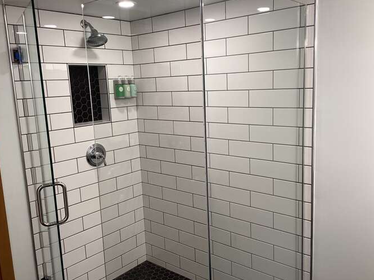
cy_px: 141
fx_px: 346
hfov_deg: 56.8
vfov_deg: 44.1
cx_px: 187
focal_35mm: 32
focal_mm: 3.3
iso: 50
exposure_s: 1/60
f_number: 2.4
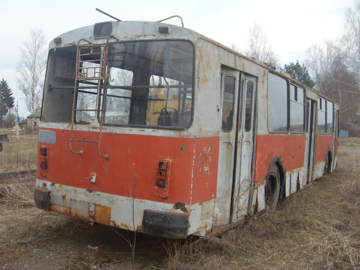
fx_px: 385
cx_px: 180
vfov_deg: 38.7
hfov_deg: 50.1
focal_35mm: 37
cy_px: 135
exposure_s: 1/60
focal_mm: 6.3
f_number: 7
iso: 80
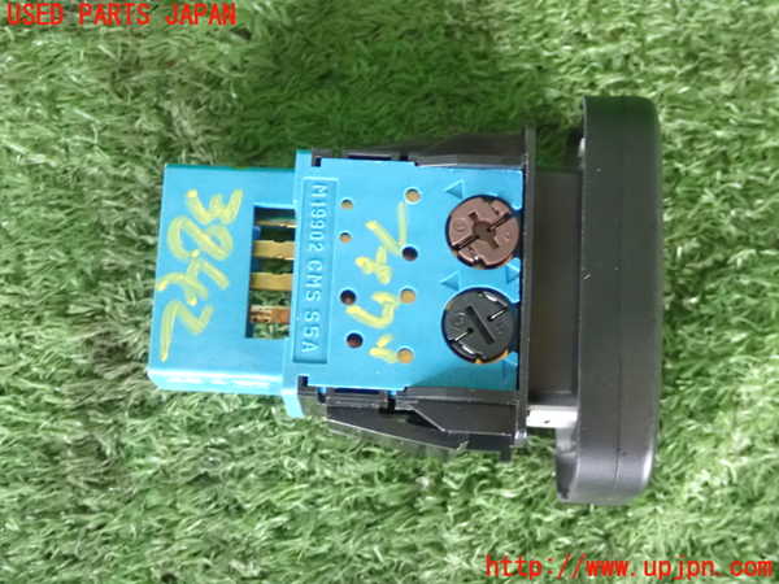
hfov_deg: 29.0
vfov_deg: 21.9
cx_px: 390
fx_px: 1508
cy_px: 292
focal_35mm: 67
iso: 1600
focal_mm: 11.88
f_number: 3.8
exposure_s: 1/60
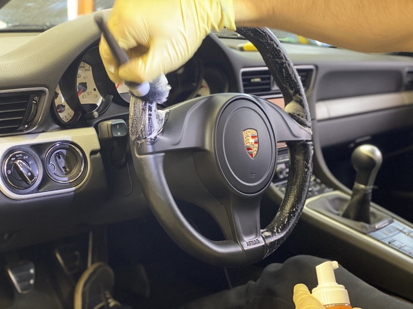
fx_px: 620
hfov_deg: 36.8
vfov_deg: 28.0
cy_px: 154
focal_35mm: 52
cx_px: 206
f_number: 2
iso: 320
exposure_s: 1/25
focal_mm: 6
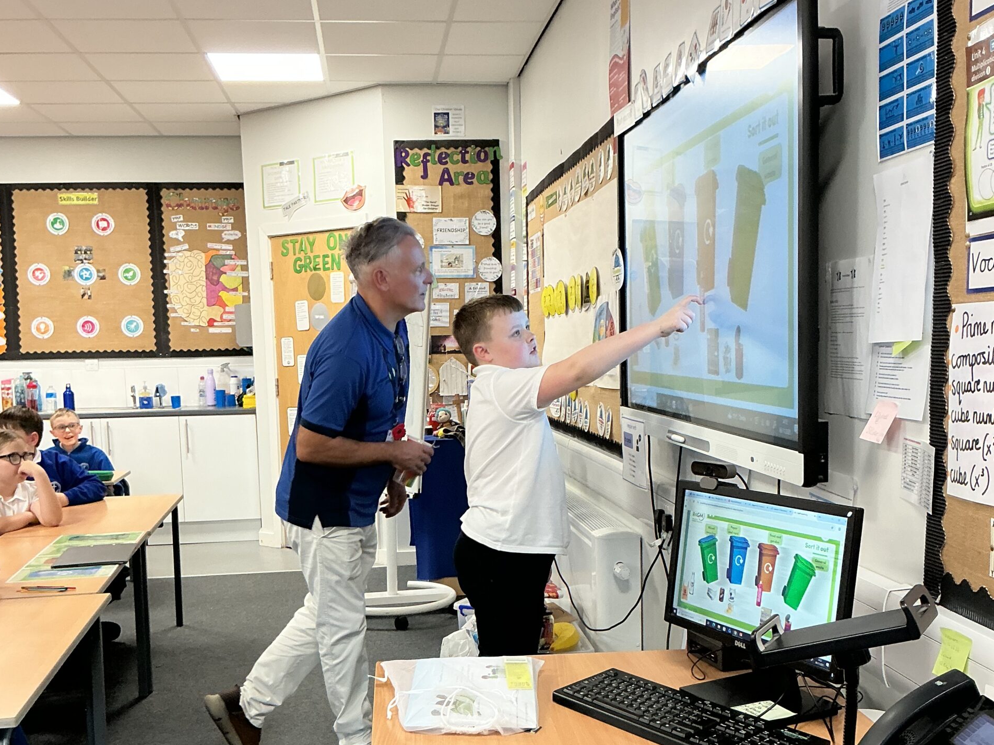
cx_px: 498
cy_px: 474
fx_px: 1120
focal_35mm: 39
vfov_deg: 36.6
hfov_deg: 47.9
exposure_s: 1/60
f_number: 1.8
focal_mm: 3
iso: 100
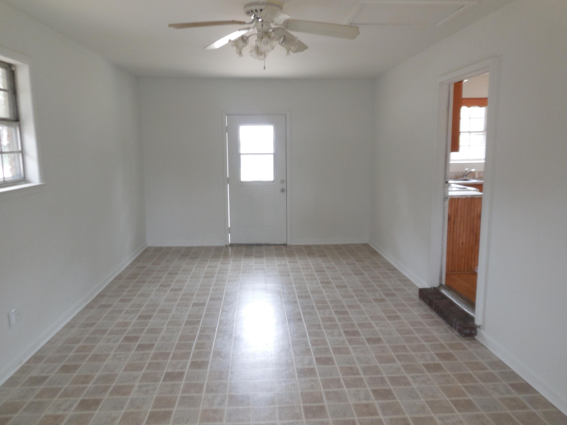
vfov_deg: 54.9
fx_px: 409
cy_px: 212
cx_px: 284
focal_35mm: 25
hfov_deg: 69.4
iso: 220
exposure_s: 1/30
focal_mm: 4.5
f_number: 3.1
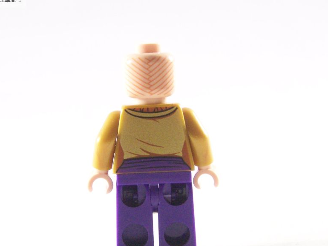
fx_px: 1185
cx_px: 155
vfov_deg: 11.9
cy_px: 139
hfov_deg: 15.8
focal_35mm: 125
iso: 400
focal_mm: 15.6
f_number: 3.2
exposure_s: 1/45
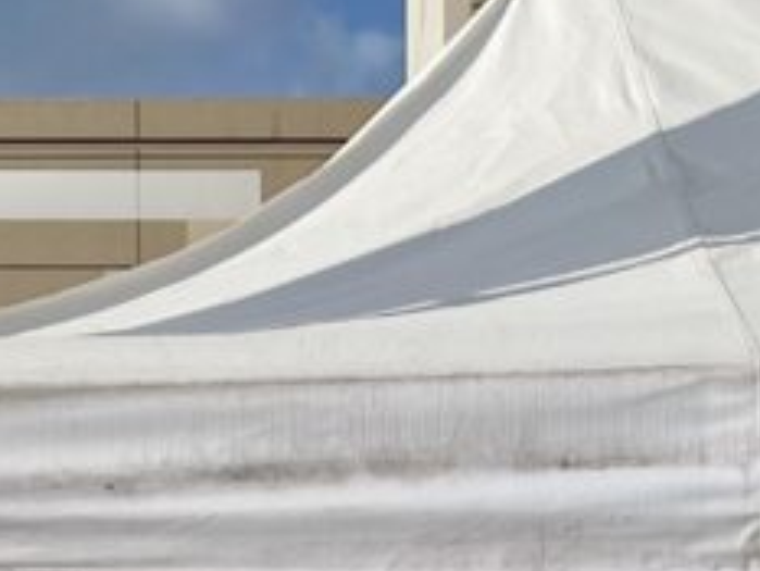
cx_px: 245
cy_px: 1377
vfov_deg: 9.3
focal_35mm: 143
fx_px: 3141
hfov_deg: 13.8
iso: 32
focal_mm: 4.2
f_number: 1.6
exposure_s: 1/6135
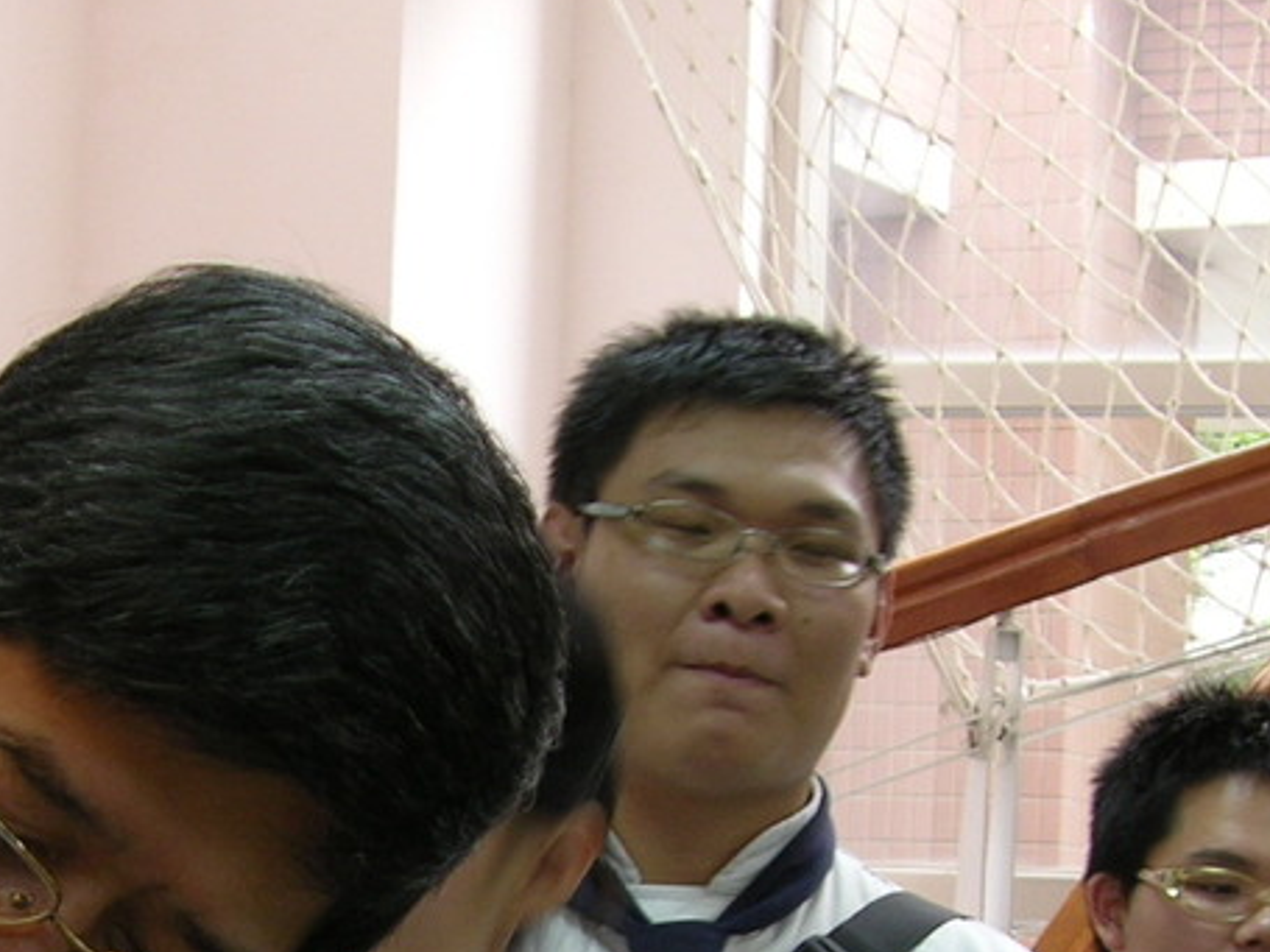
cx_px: 112
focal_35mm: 123
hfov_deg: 15.8
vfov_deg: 11.8
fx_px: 4511
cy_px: 1192
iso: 50
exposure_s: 1/18.4
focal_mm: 8.9
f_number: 2.8
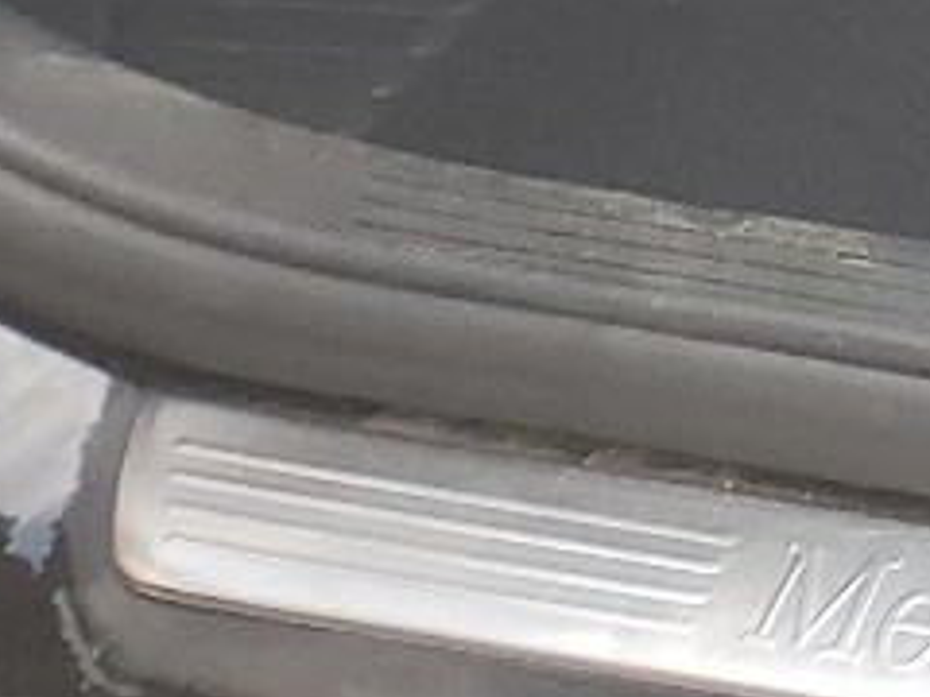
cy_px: -1348
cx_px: 2573
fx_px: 4648
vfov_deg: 7.6
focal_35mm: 173
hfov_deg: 9.5
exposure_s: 1/526
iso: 50
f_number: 1.5
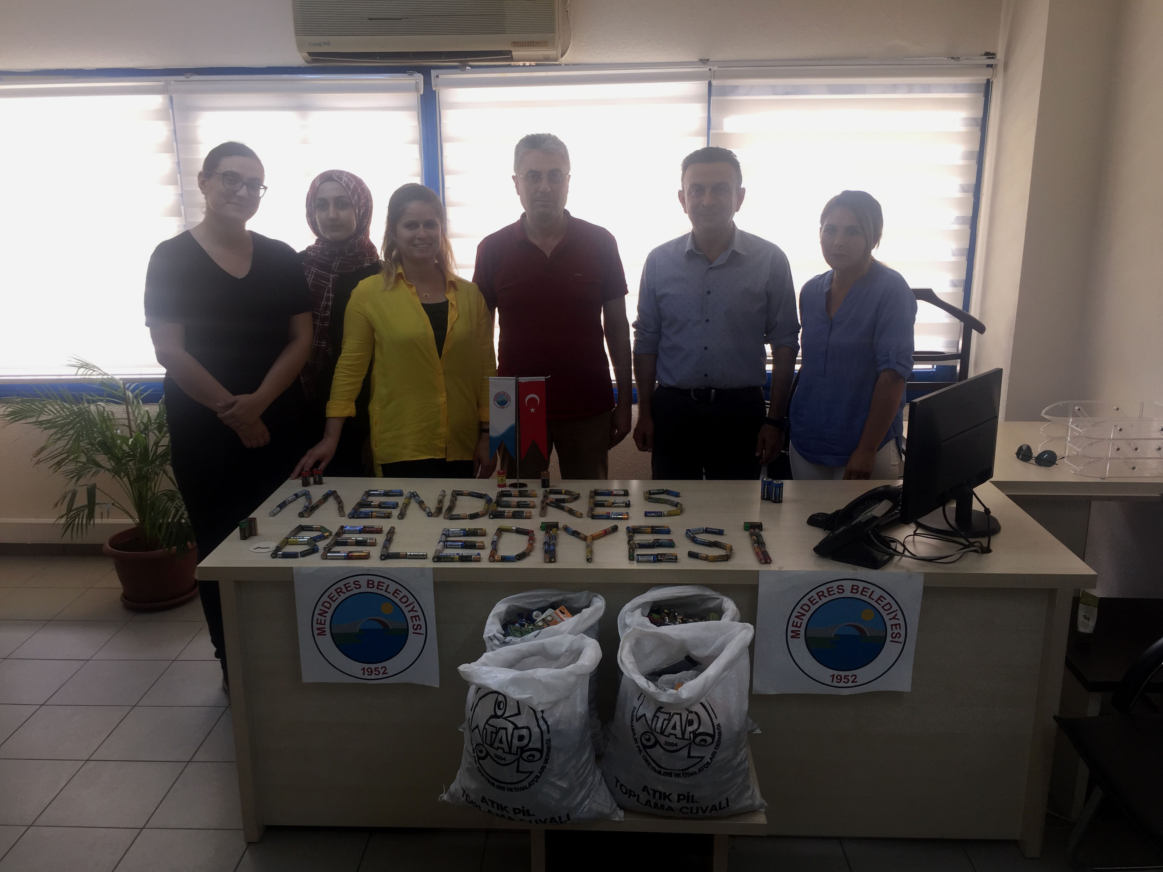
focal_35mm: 29
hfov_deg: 61.7
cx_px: 582
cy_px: 436
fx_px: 974
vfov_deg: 48.2
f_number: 2.2
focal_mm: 4.15
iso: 32
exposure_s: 1/37
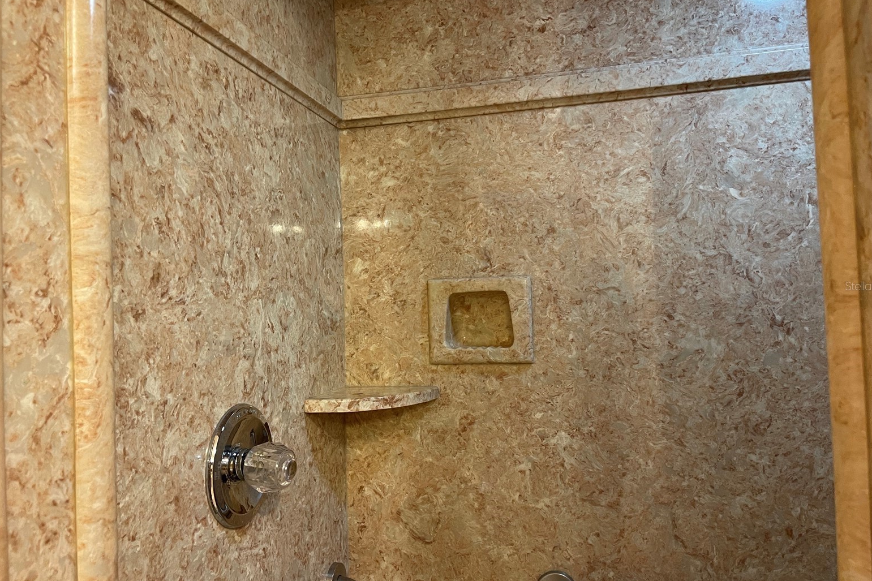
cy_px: 286
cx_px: 446
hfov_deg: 67.4
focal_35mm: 27
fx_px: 654
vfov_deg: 47.9
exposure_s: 1/60
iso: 160
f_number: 1.6
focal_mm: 5.1
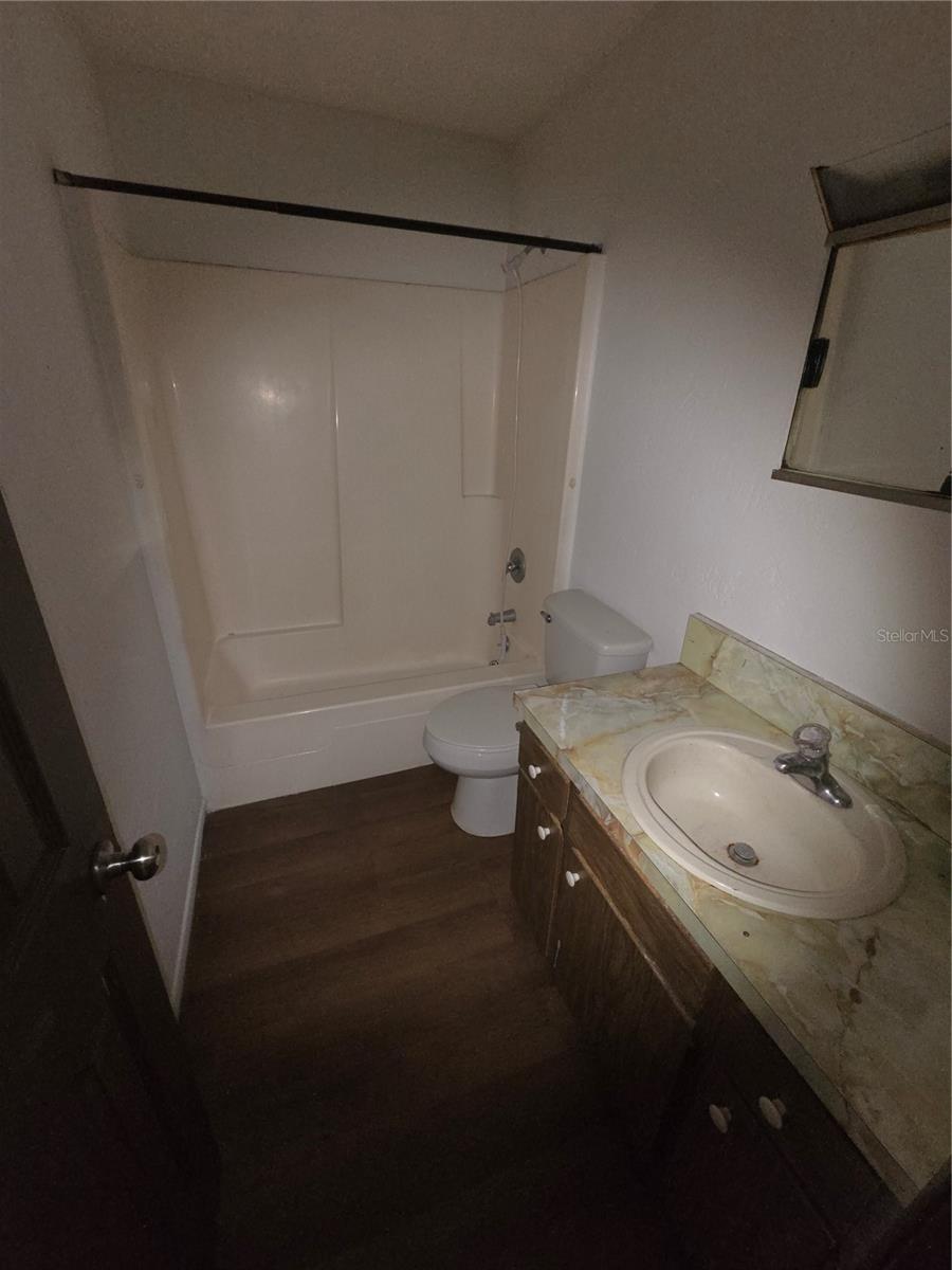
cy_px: 635
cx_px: 476
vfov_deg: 106.2
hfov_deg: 89.9
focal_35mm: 13
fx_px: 477
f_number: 2.2
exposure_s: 1/30
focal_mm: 2.2
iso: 320
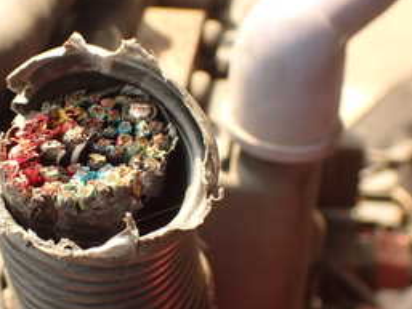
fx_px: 1000
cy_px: 211
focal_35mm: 84
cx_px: 83
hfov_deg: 23.0
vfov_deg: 17.5
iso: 100
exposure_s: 1/100
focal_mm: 6.37
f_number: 3.5
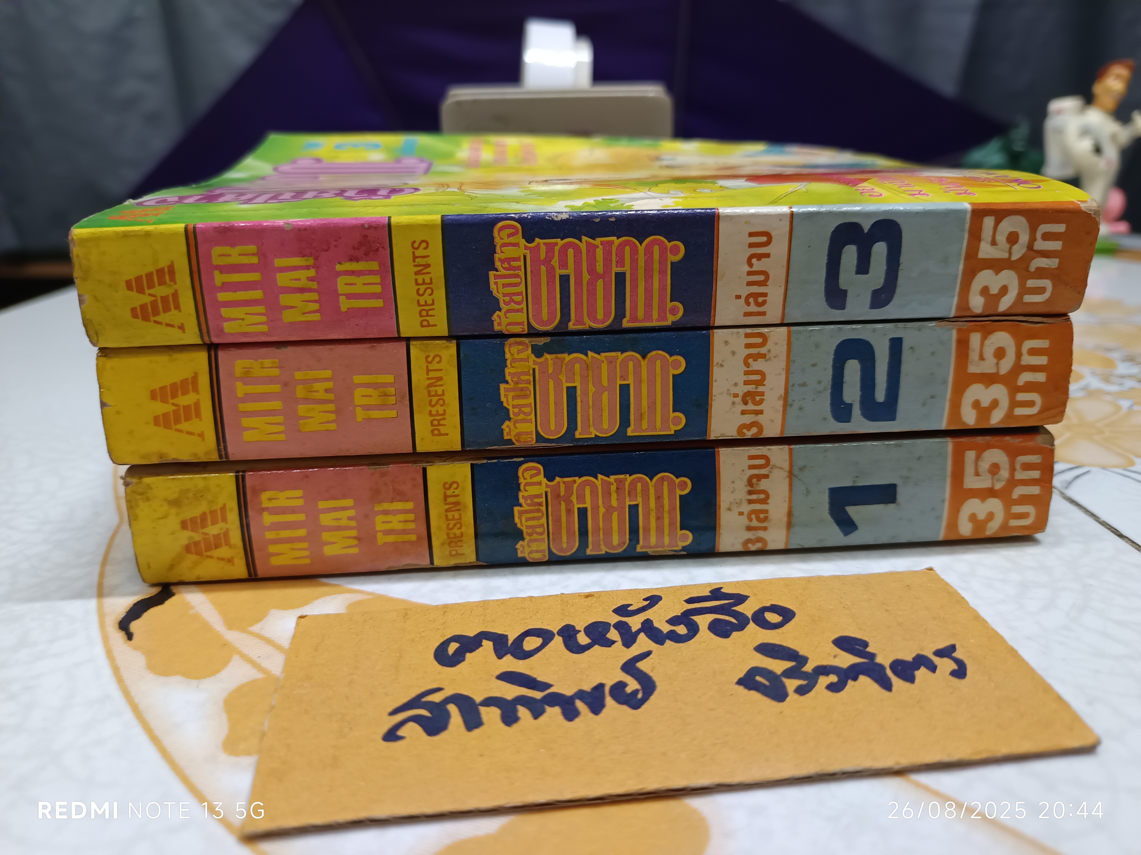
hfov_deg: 71.6
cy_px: 428
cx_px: 570
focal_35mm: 24
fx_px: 791
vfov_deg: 56.8
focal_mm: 5.31
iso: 1113
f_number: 1.7
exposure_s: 1/25
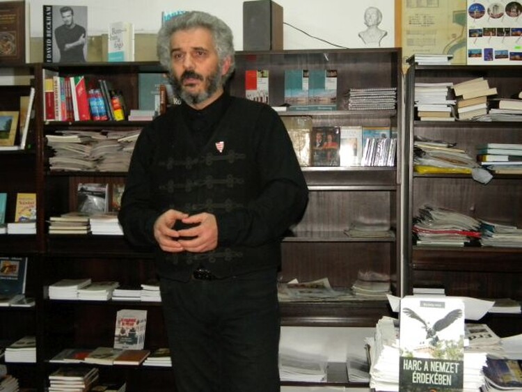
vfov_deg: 30.9
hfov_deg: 40.4
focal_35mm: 47
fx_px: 709
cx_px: 261
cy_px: 196
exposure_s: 1/30
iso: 400
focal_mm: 8.6
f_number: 3.9
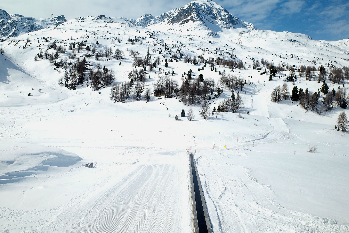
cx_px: 174
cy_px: 116
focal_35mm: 35
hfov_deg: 54.4
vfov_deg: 37.9
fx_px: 339
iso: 100
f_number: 5.6
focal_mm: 18.3
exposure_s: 1/1000
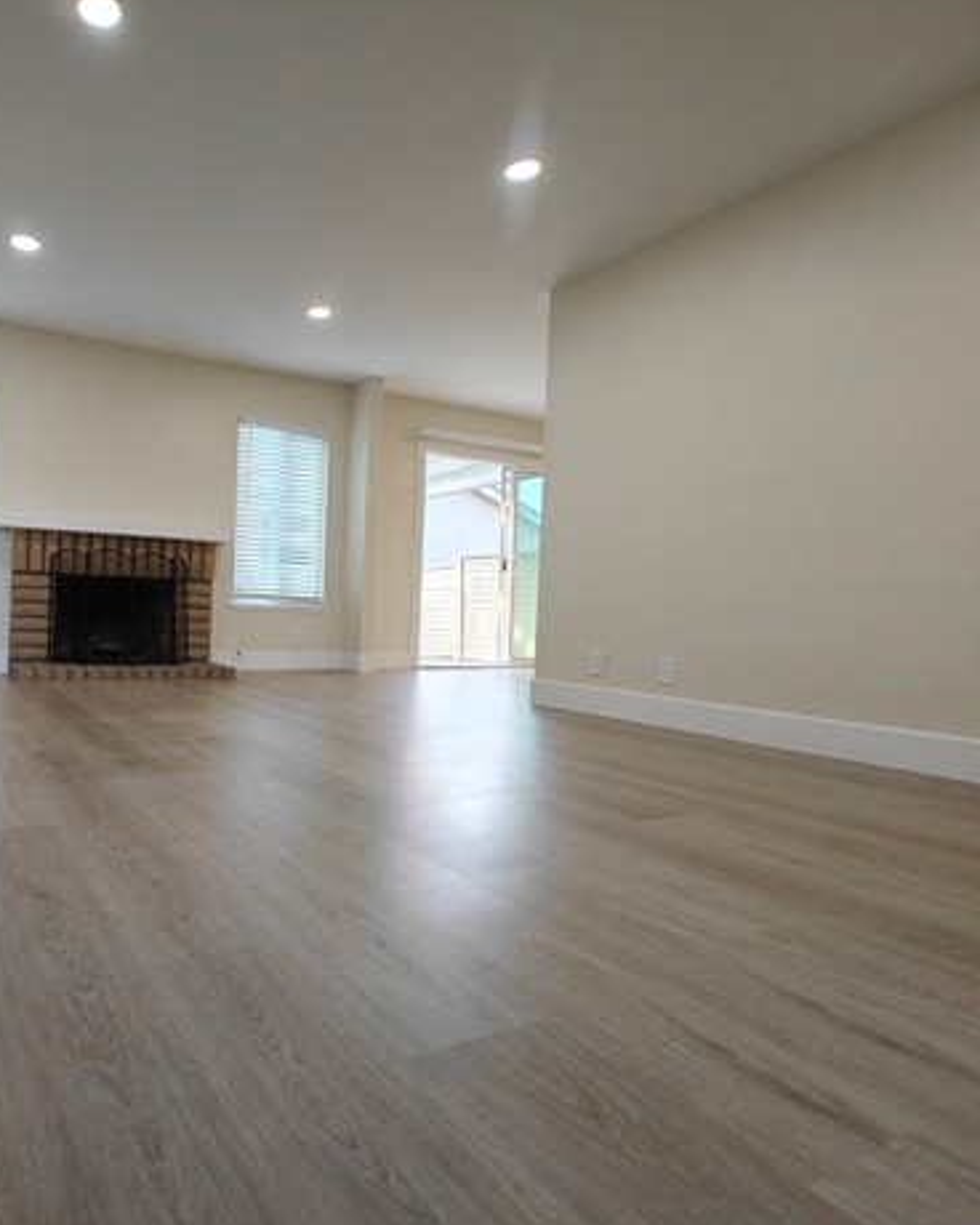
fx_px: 689
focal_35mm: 19
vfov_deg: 83.3
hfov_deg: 66.2
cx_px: 237
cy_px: 612
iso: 125
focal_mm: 2.59
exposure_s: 1/60
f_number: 2.2
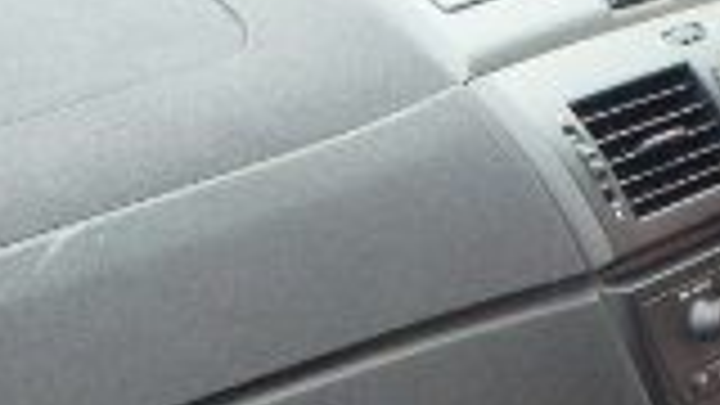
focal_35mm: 122
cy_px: 486
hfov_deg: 16.8
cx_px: 882
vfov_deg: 9.8
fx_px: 2329
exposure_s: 1/30
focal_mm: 5
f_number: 3.9
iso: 400
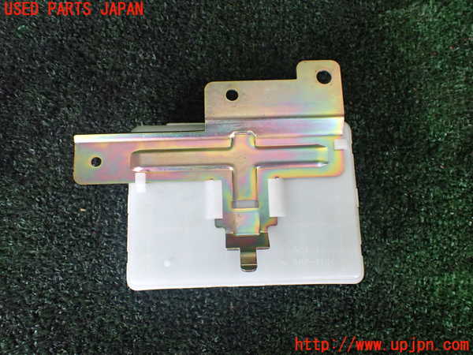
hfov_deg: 60.0
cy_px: 178
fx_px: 410
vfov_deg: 46.8
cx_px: 236
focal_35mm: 30
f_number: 2.3
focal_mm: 5.4
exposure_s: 1/125
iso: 500
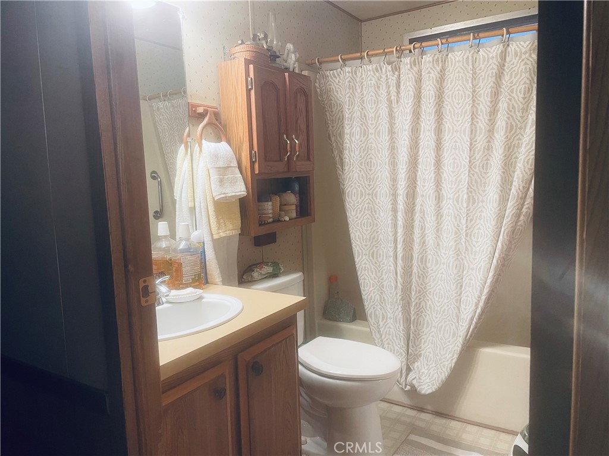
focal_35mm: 26
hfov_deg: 67.3
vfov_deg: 53.1
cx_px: 304
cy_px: 228
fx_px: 457
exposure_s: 1/60
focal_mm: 4.2
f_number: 1.6
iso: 100
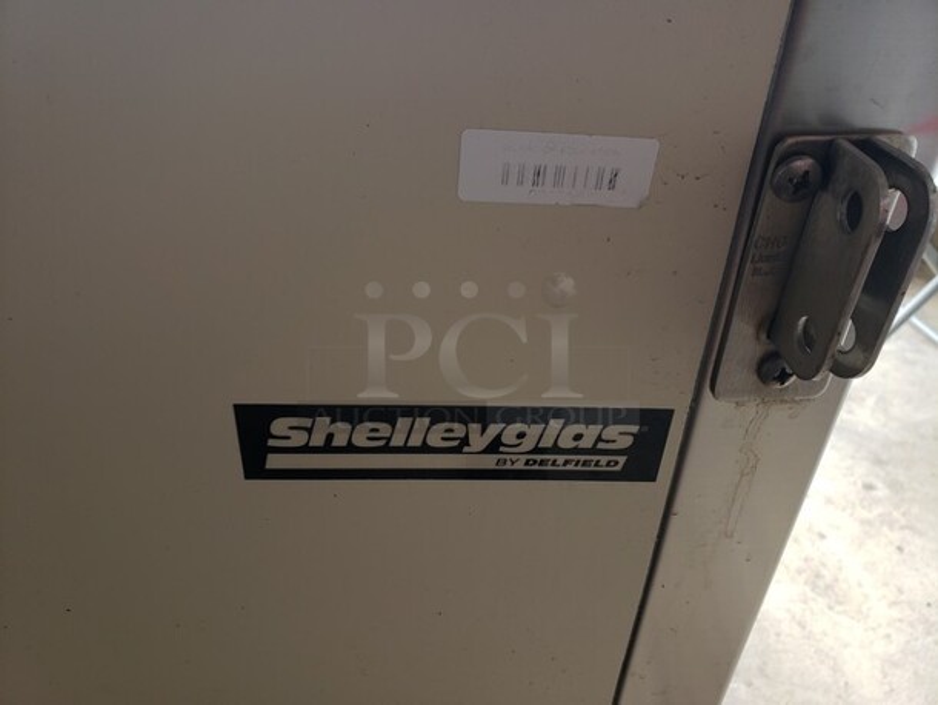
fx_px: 705
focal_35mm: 26
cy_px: 352
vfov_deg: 53.1
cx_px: 469
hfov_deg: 67.3
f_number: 2.4
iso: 100
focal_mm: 4.3
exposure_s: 1/120
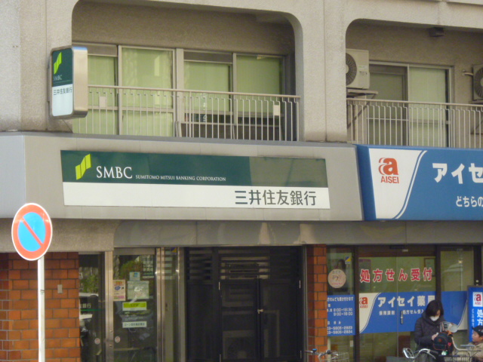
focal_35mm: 133
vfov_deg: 11.1
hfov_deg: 14.8
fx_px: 1856
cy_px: 181
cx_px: 242
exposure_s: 1/125
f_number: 6.5
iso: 400
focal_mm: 20
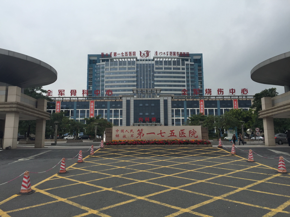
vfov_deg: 48.2
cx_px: 145
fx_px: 243
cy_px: 108
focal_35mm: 29
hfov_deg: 61.7
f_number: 2.2
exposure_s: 1/1068
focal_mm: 4.15
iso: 32
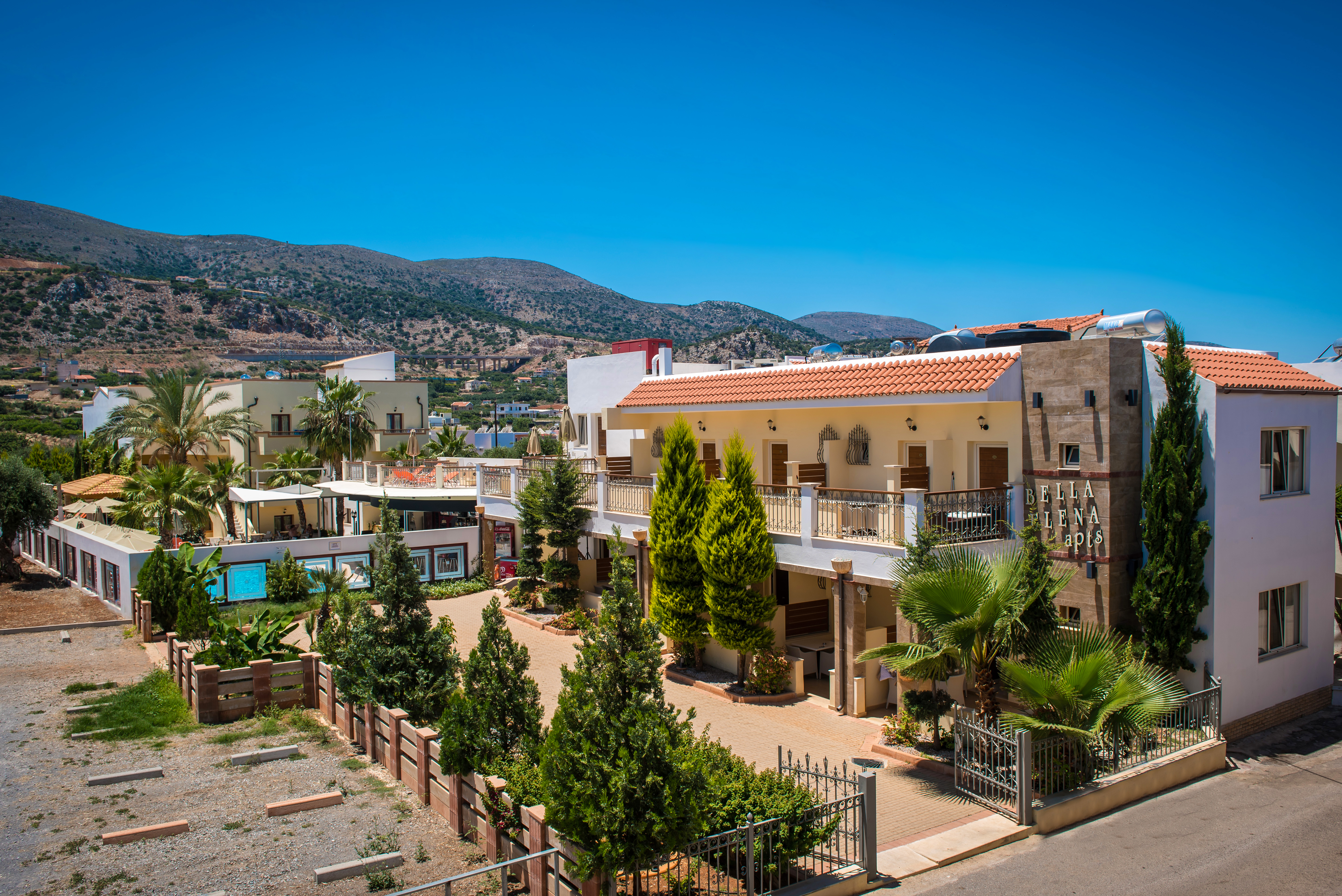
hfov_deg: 69.4
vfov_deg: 49.6
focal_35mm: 26
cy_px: 448
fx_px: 970
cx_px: 671
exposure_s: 1/320
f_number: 8
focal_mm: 26
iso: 100
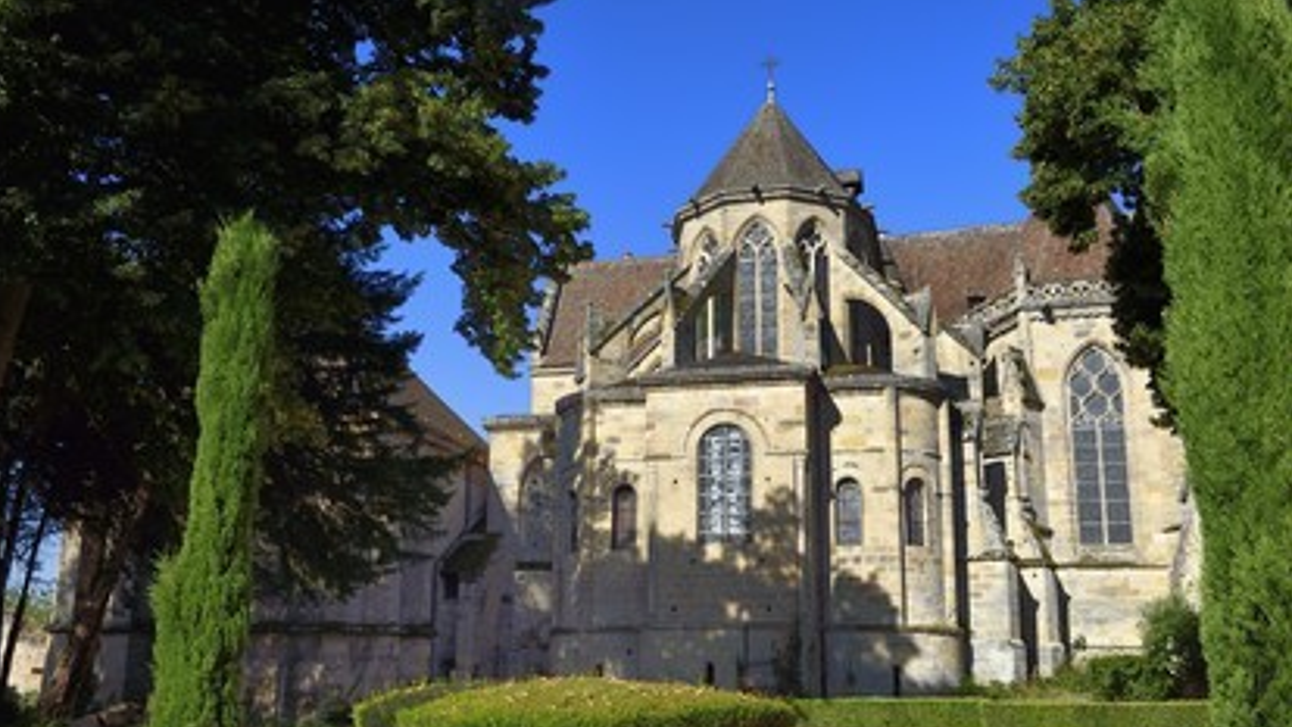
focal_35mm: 34
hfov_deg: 58.0
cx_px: 643
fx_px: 1165
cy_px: 424
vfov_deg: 34.6
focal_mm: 32
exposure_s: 1/250
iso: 200
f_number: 13
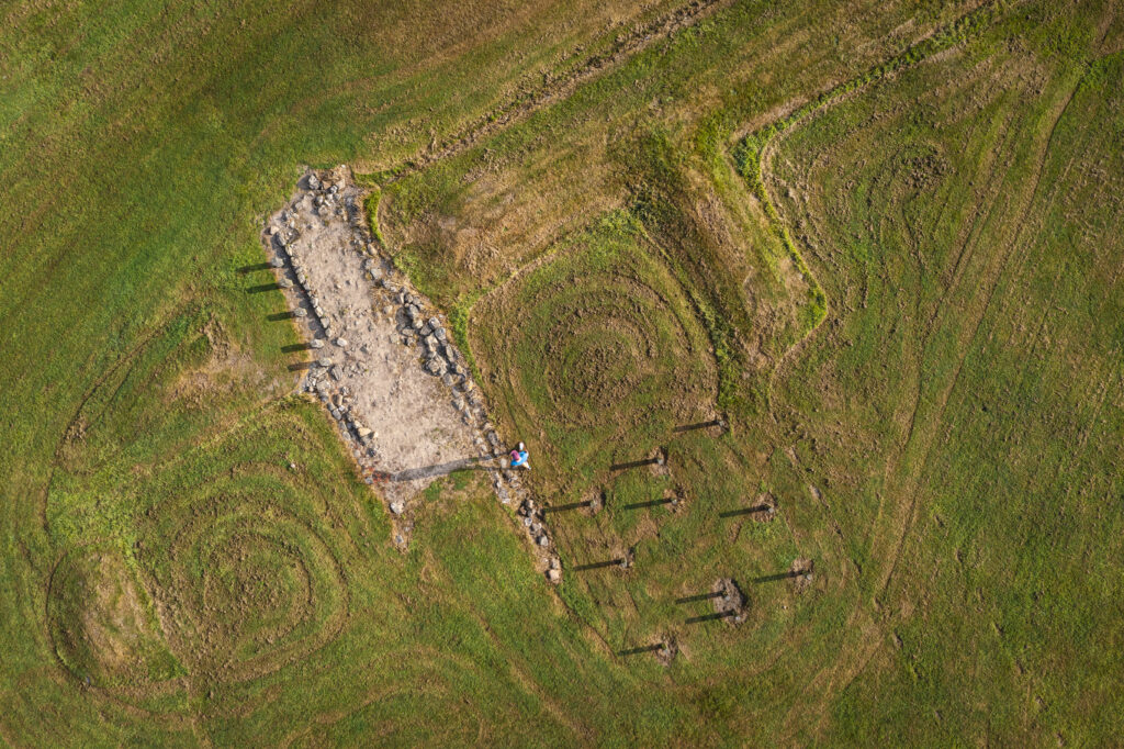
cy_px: 374
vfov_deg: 46.4
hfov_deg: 65.5
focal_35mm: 28
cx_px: 562
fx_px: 874
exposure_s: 1/160
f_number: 5
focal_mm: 10.26
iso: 100
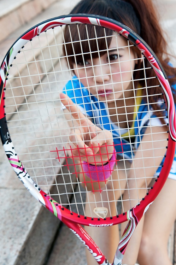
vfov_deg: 46.4
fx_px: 309
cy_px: 124
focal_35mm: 42
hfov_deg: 31.8
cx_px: 96
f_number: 5
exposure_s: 1/100
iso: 200
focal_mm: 35
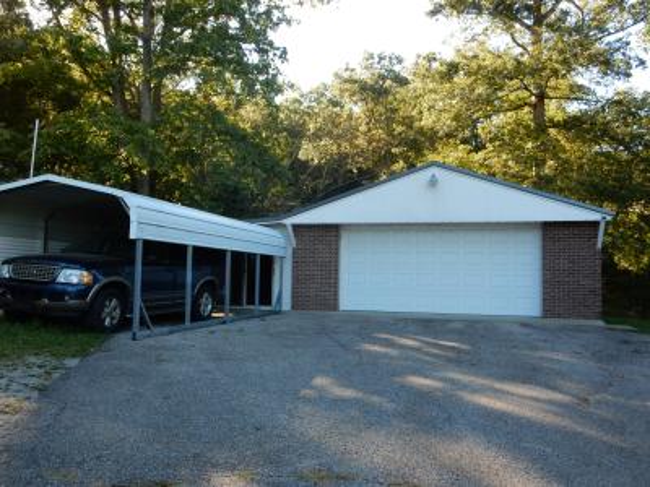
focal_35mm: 30
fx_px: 563
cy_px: 244
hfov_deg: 60.0
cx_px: 325
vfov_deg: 46.8
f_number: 4
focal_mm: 5.4
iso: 125
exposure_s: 1/160
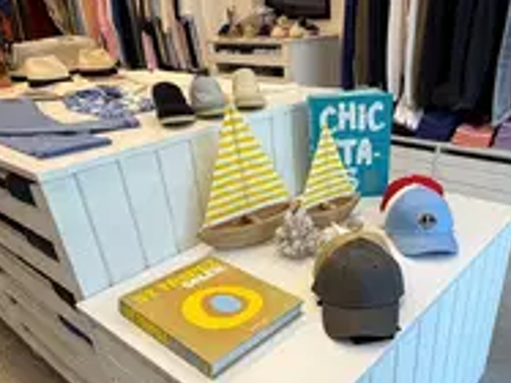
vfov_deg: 45.6
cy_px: 274
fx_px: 443
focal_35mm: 30
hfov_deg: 59.3
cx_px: 317
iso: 100
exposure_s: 1/120
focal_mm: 2.22
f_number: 2.2
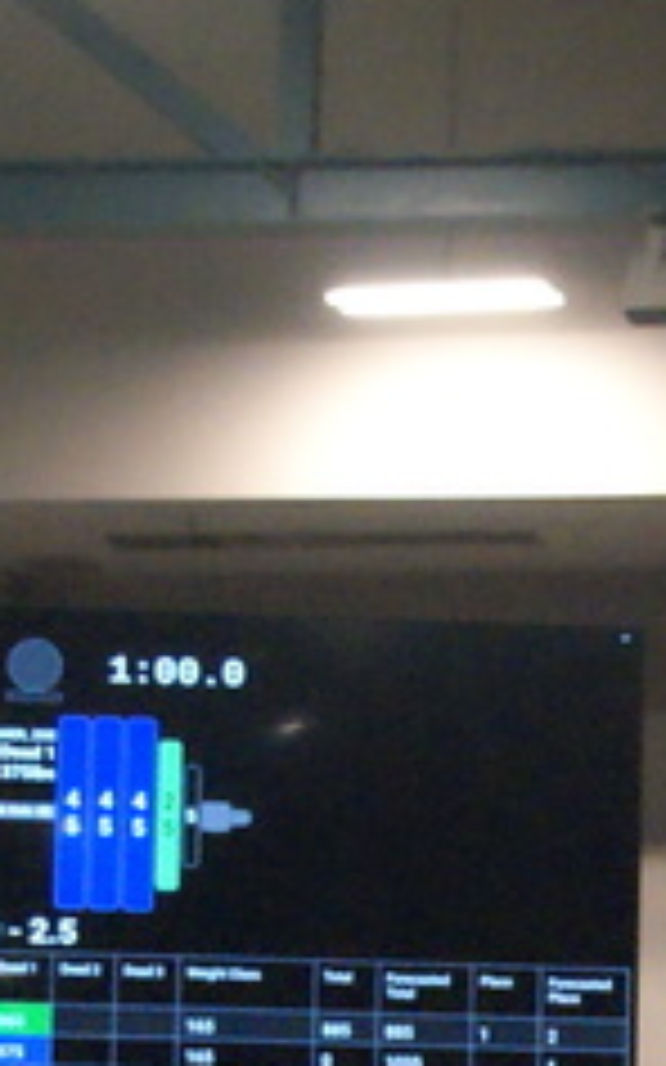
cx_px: 1035
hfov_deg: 4.9
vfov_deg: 7.9
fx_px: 7671
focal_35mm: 264
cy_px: 1329
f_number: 5.6
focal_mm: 40
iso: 3200
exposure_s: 1/125
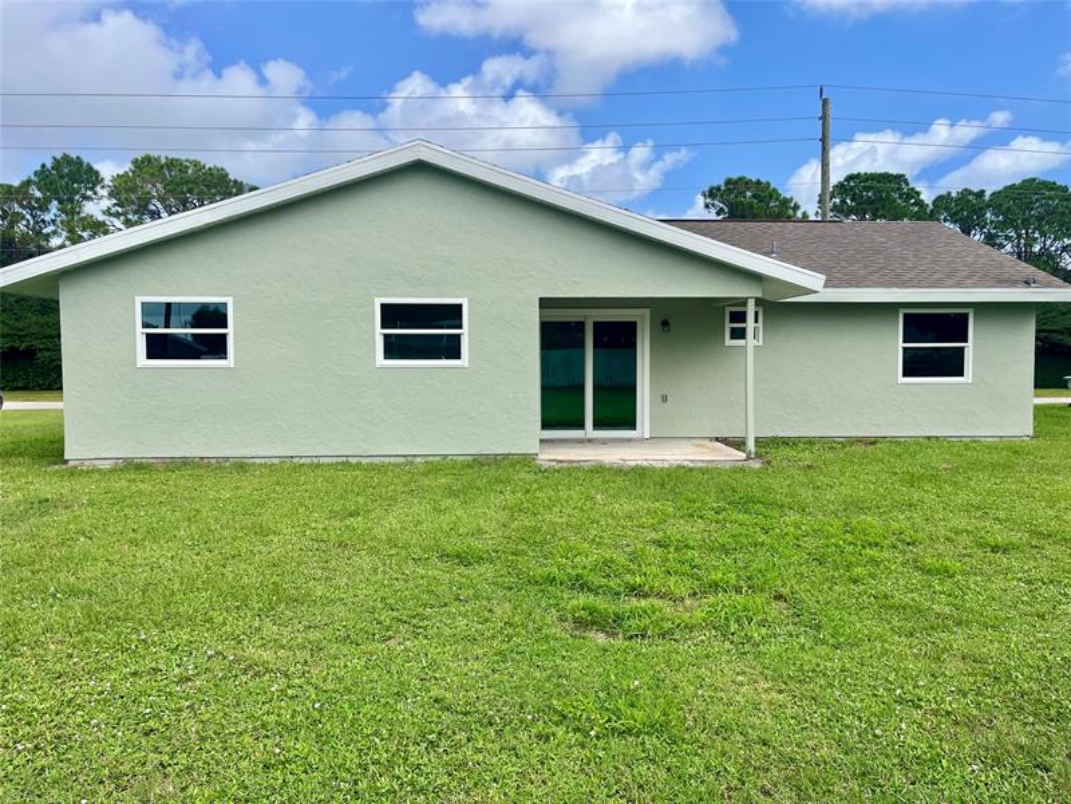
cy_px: 402
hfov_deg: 67.3
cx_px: 536
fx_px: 804
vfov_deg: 53.1
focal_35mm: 26
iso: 50
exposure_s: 1/3049
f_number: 1.6
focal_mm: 5.1
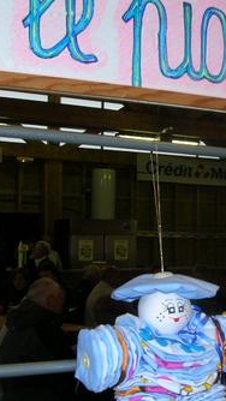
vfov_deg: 28.9
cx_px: 255
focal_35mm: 73
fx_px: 777
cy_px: 221
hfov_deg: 16.0
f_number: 2.8
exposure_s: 1/60.1
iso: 50
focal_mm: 5.8
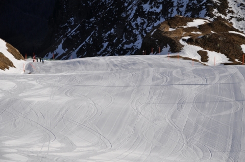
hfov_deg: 16.1
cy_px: 81
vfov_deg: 10.7
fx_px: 867
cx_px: 122
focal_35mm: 128
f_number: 7.1
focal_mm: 85
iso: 200
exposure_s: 1/800
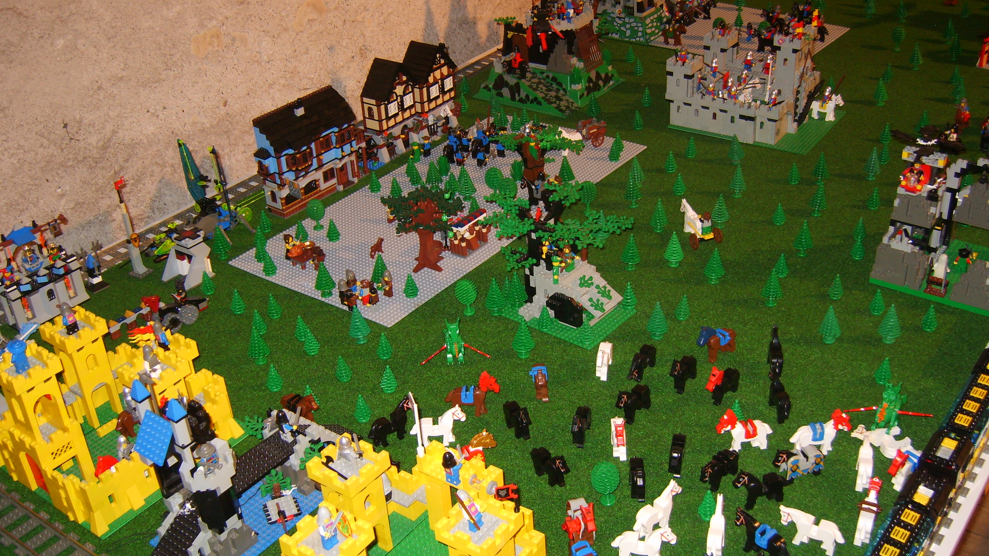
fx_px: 1023
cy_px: 294
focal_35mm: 39
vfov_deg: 30.4
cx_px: 506
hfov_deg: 51.6
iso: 100
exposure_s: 1/30
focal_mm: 7.4
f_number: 2.8
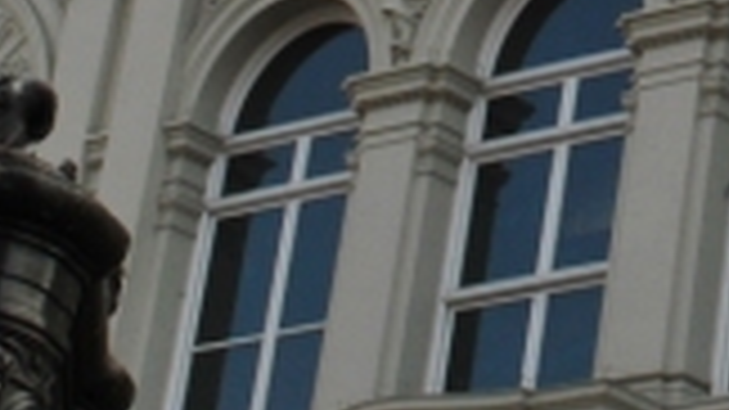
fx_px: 4232
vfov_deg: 5.2
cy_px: -827
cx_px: 1148
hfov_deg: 9.5
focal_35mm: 219
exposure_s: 1/200
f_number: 9
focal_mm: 22
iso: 100
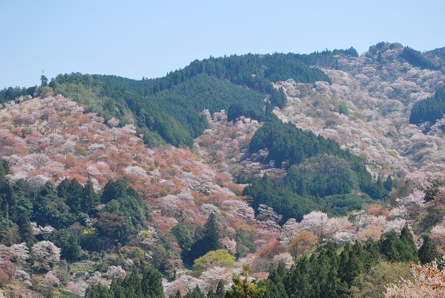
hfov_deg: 23.0
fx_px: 1096
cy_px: 147
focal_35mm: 89
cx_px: 229
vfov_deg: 15.5
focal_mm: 55
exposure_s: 1/250
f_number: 5.6
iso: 100
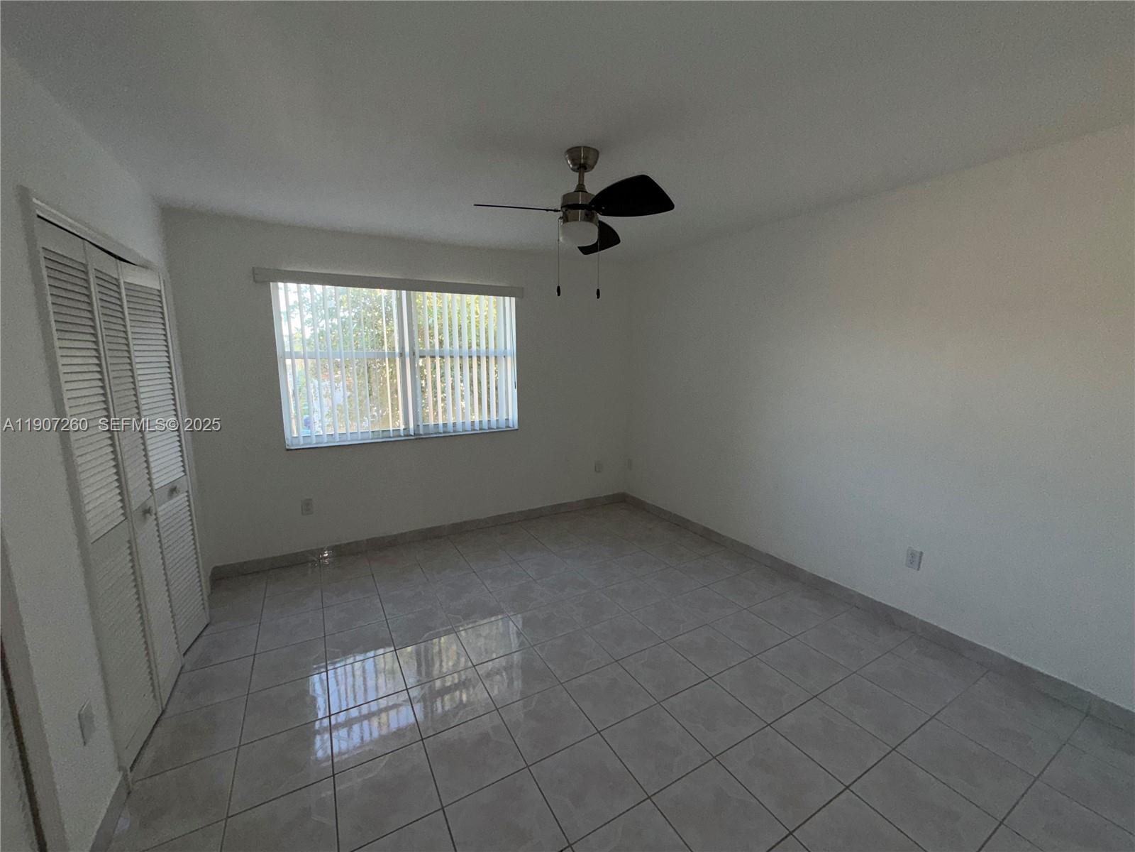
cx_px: 568
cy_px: 426
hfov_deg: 102.1
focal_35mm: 14
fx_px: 459
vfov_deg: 85.7
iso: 64
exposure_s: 1/121
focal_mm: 2.22
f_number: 2.2
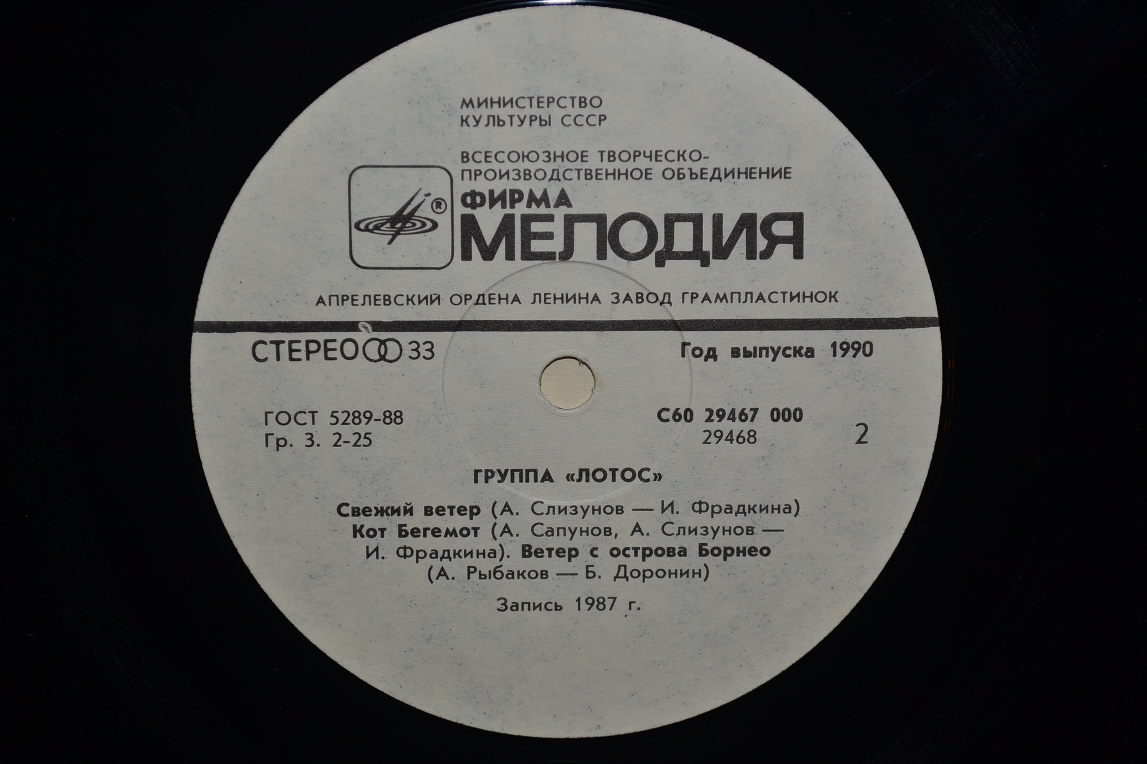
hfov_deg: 24.6
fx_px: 2628
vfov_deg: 16.6
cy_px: 382
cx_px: 574
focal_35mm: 82
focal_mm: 55
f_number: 6.3
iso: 200
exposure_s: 1/200
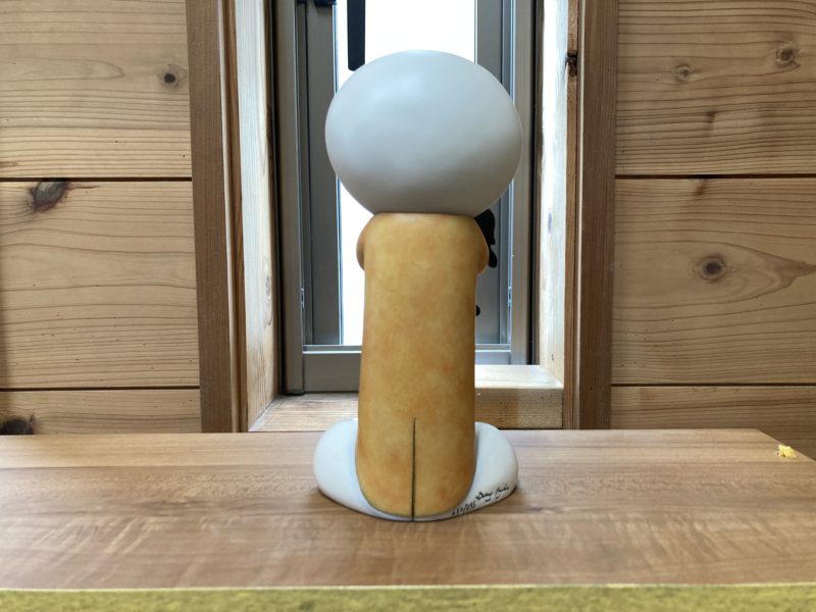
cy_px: 306
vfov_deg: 49.7
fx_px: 660
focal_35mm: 28
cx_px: 408
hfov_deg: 63.4
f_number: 1.8
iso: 160
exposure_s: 1/60
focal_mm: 3.99
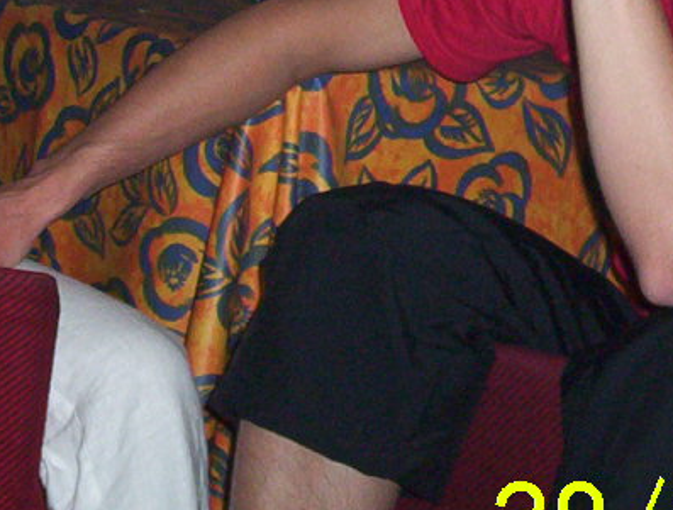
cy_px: -30
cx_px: 197
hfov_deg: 12.2
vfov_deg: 9.2
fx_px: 3142
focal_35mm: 161
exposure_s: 1/69.5
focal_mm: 7.1
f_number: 2.97
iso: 140
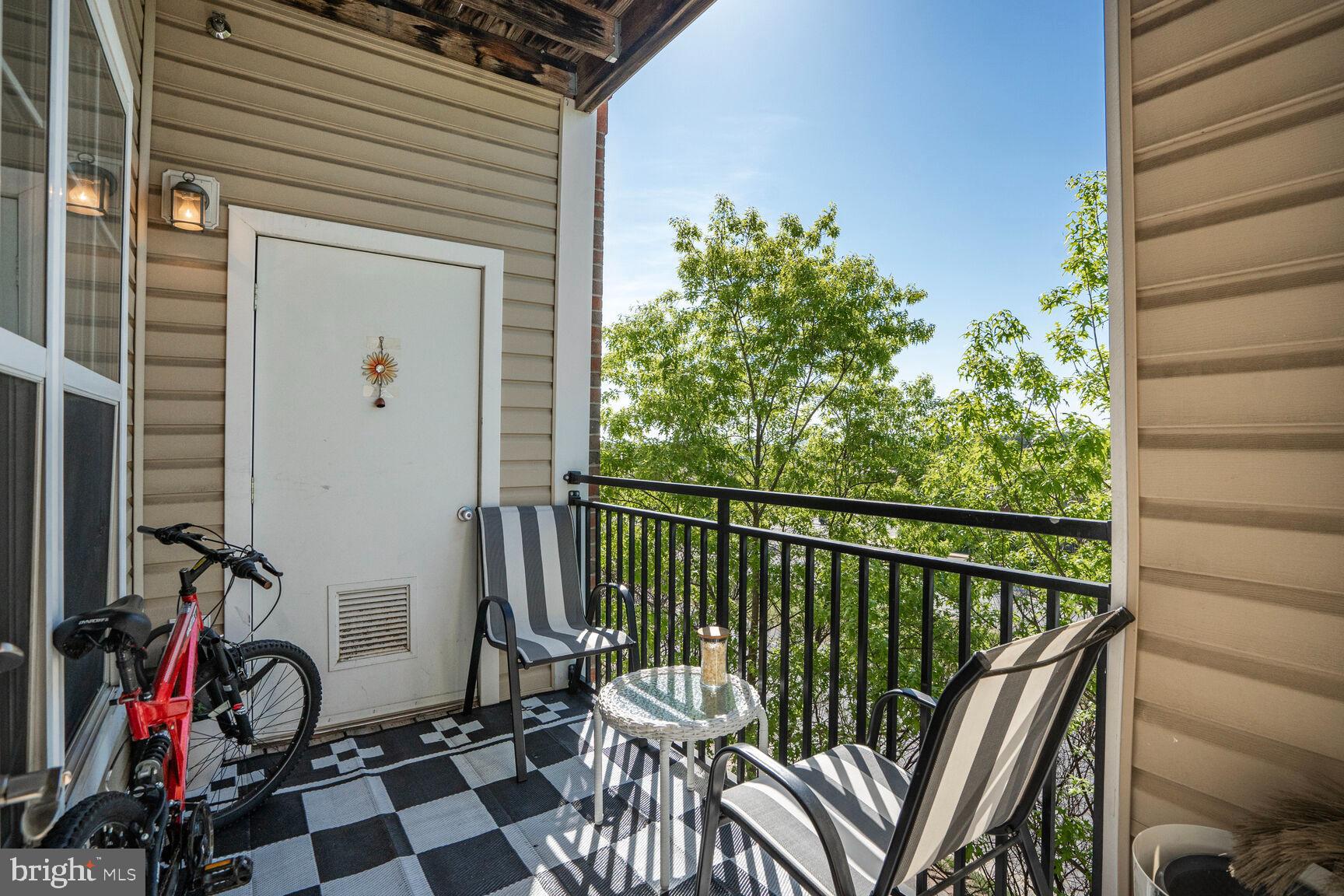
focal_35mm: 16
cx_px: 672
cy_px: 448
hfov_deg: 96.7
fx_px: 597
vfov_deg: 73.7
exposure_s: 1/1250
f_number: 8
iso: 800
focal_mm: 16
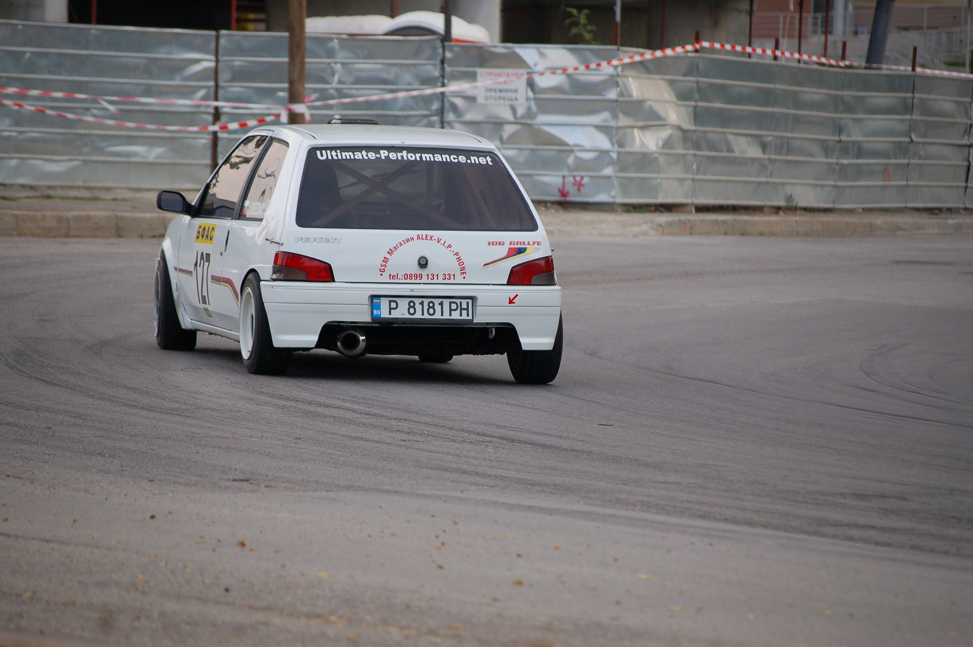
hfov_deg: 11.2
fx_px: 4942
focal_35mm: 183
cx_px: 486
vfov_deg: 7.5
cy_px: 324
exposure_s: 1/640
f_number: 5
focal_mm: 122
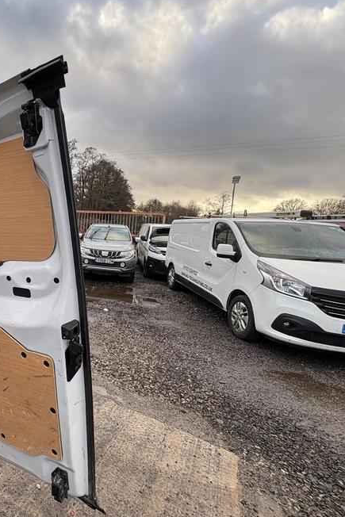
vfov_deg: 84.0
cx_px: 29
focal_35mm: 20
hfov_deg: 53.4
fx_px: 287
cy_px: 257
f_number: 2.2
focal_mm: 2.22
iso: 40
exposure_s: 1/194
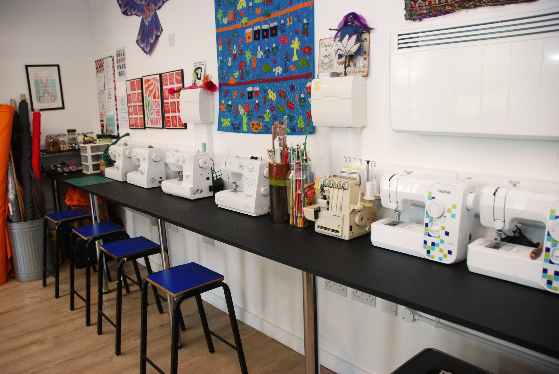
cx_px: 280
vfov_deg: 48.0
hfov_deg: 67.3
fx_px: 420
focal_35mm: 27
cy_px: 187
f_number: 3.5
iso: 500
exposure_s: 1/30
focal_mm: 18
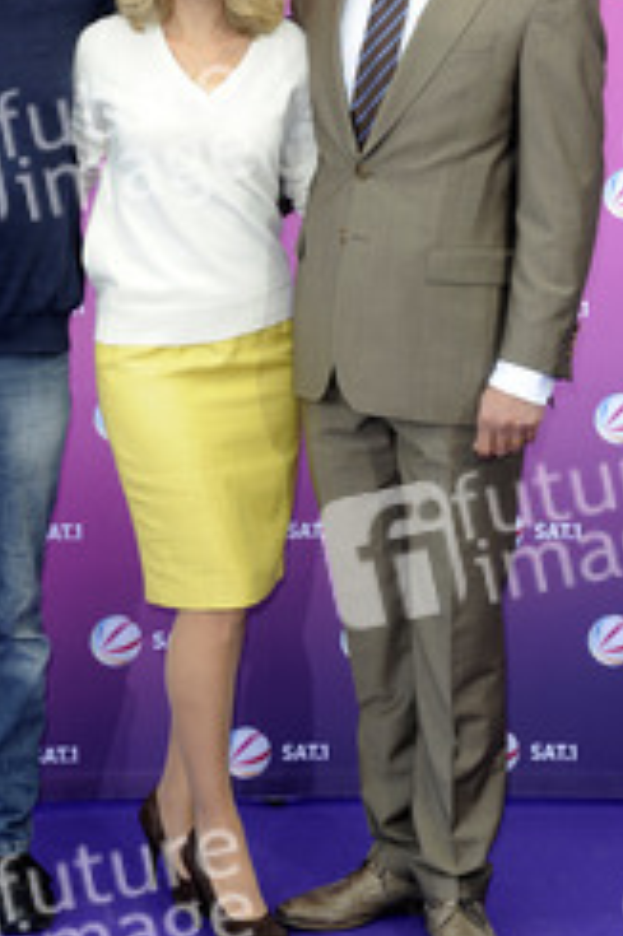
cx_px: 168
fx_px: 2755
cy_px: 348
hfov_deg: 12.9
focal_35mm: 106
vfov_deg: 19.3
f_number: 6.3
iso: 320
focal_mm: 65
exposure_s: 1/160
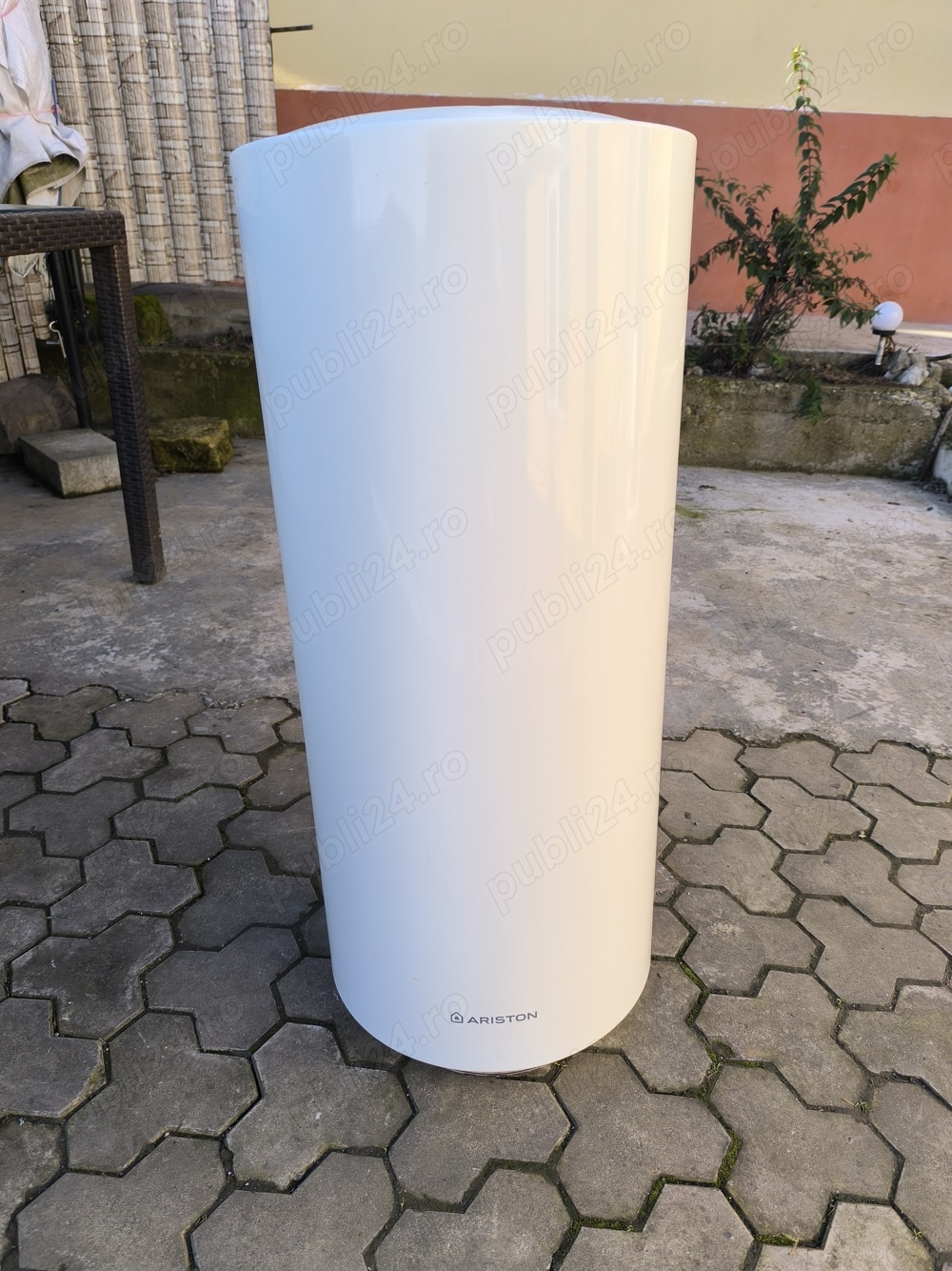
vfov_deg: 73.9
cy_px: 636
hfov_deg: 58.9
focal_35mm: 23
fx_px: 844
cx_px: 476
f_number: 1.65
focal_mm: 6.14
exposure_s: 1/252
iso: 50
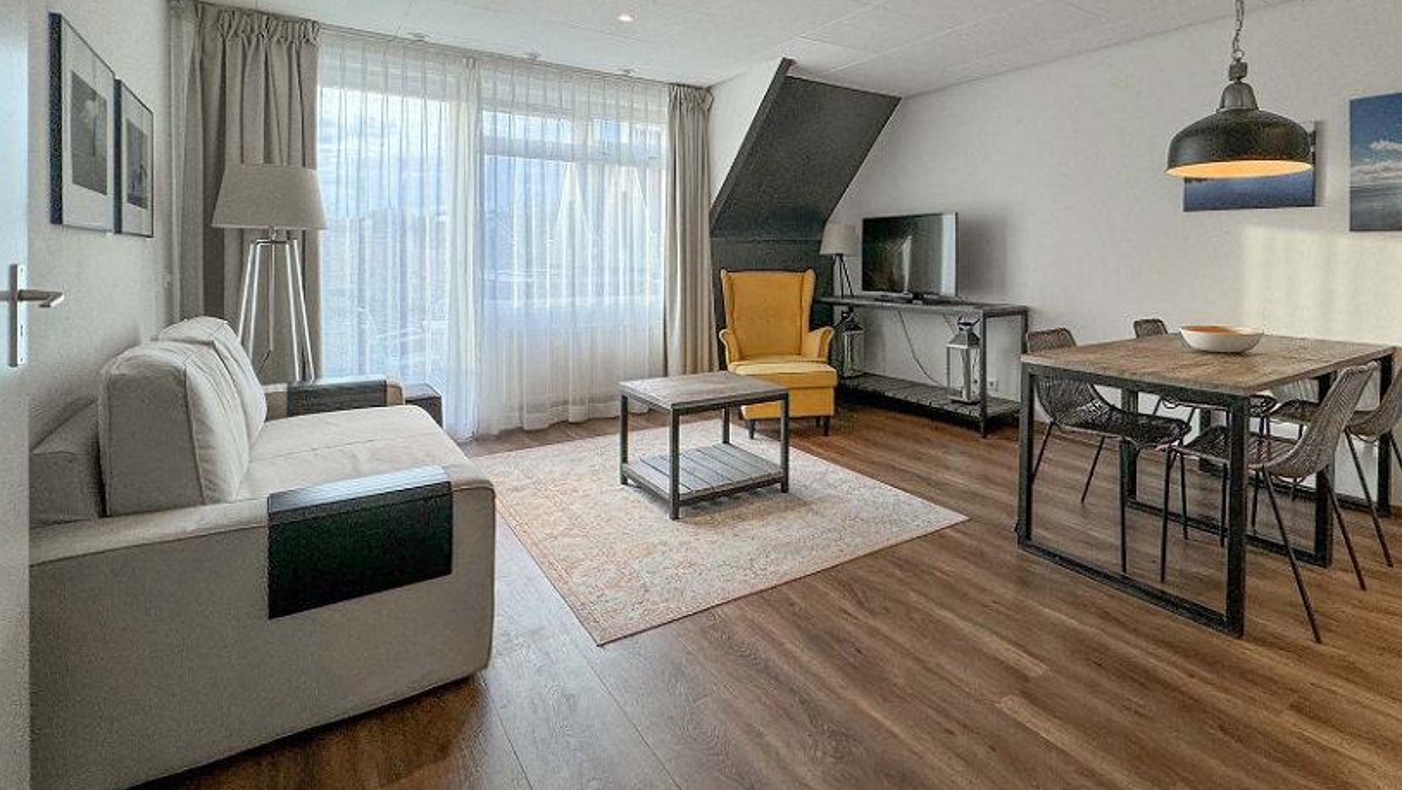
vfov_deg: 60.6
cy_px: 323
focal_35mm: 18
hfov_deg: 92.0
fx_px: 669
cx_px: 805
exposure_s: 1/100
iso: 125
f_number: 2.2
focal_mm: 2.2
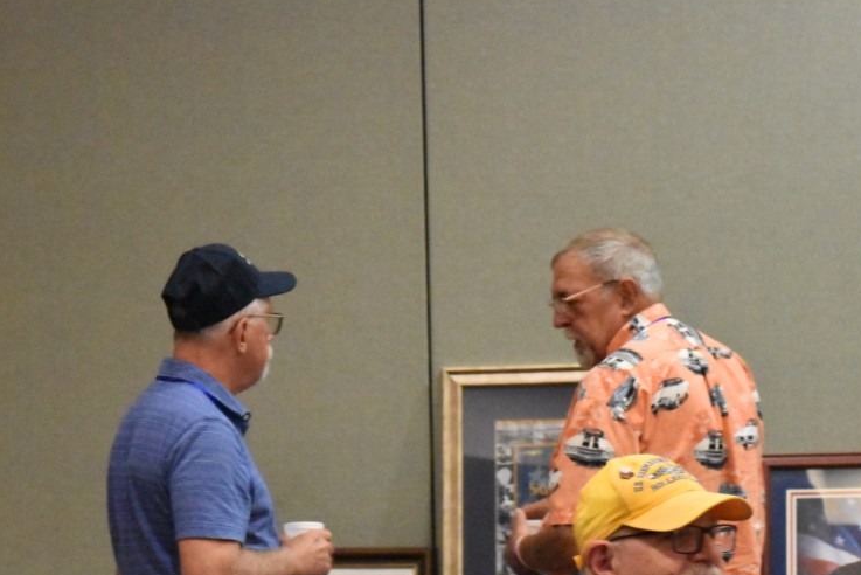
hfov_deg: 11.7
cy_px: 415
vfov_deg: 7.8
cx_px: 446
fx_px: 4206
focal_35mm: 176
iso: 12800
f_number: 5.3
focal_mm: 75
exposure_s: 1/125
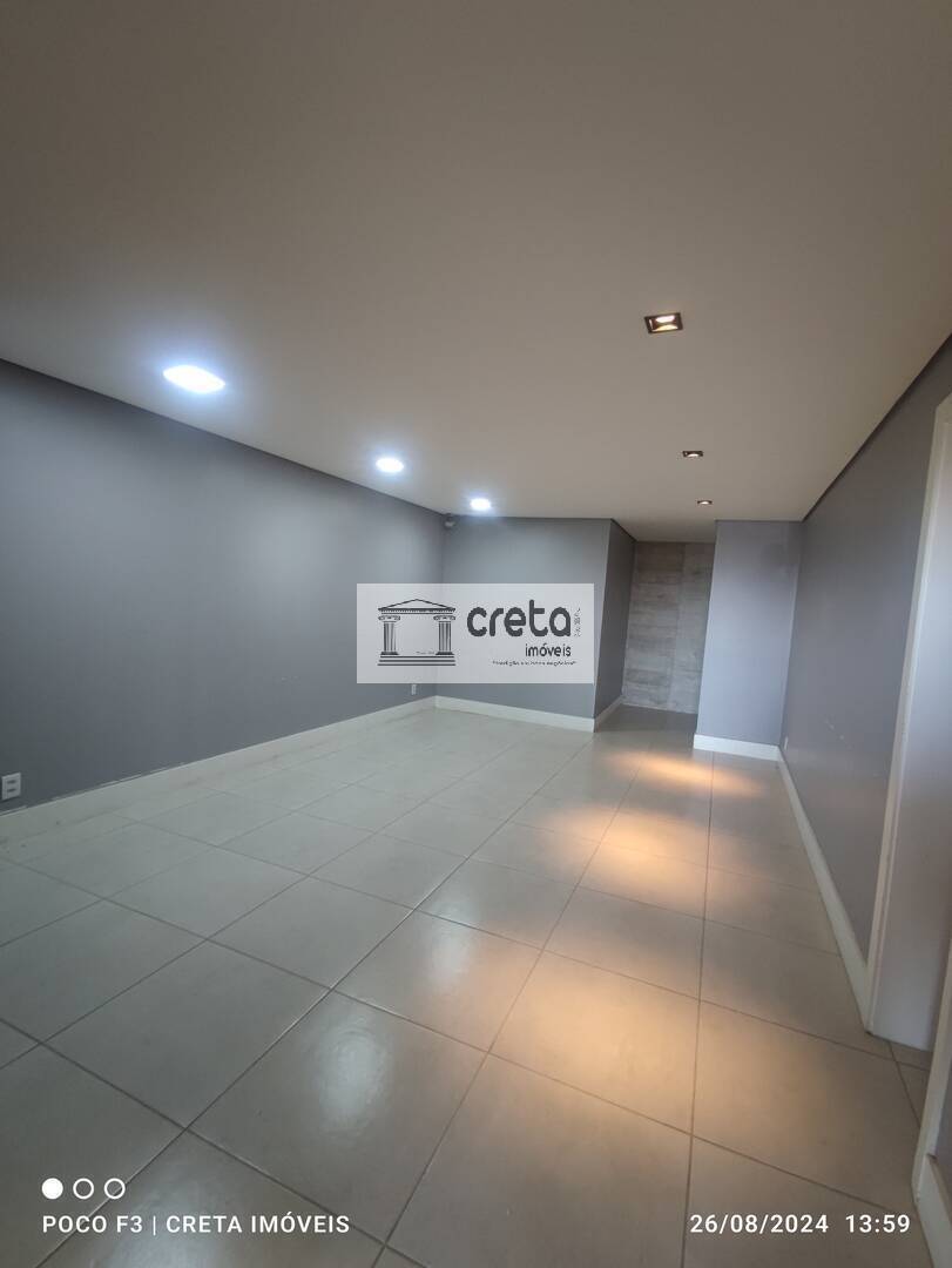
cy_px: 634
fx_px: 550
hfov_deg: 81.8
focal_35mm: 15
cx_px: 476
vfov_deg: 98.1
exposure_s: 1/30
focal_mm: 1.65
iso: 259
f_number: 2.2
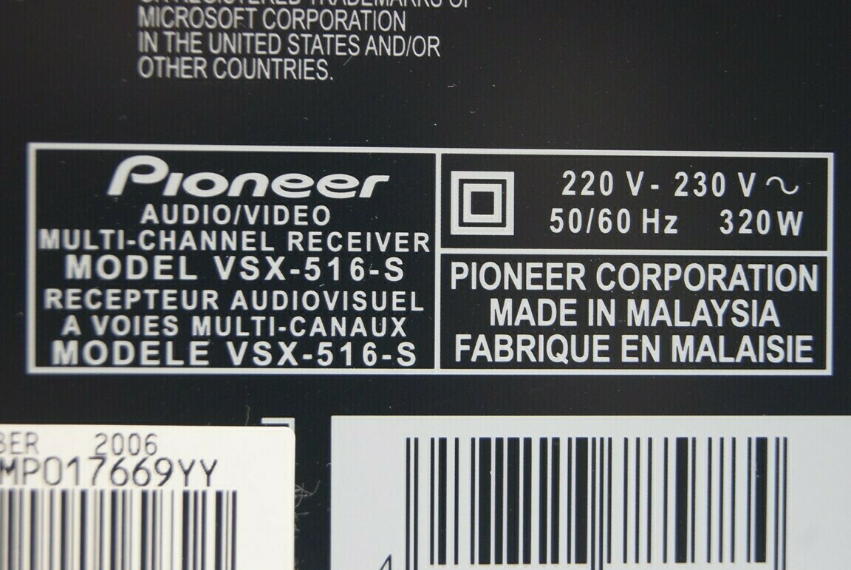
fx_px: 1952
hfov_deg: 24.6
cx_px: 426
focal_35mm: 82
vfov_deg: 16.6
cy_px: 285
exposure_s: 1/20
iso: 400
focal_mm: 55
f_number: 5.6
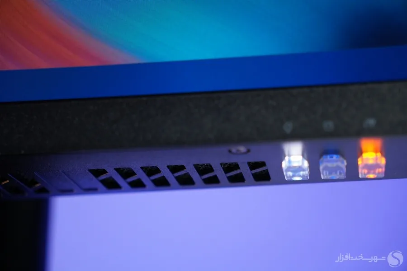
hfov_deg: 27.0
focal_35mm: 75
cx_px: 204
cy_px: 136
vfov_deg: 18.2
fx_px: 848
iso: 640
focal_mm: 50
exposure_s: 1/80
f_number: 2.8
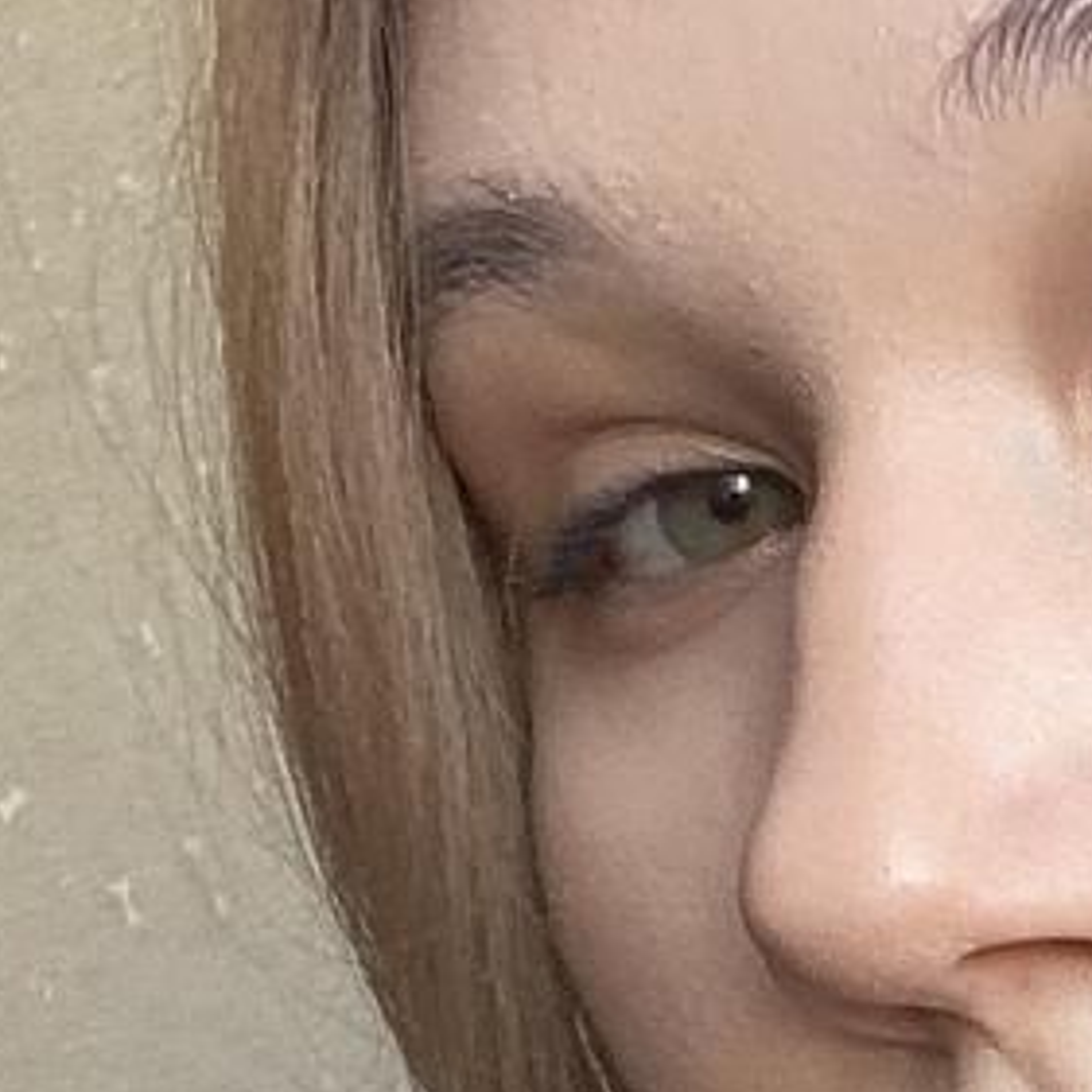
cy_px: 1364
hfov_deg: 13.3
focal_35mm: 121
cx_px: 1838
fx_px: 4319
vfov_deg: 13.9
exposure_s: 1/101
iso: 100
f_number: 2.2
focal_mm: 2.71
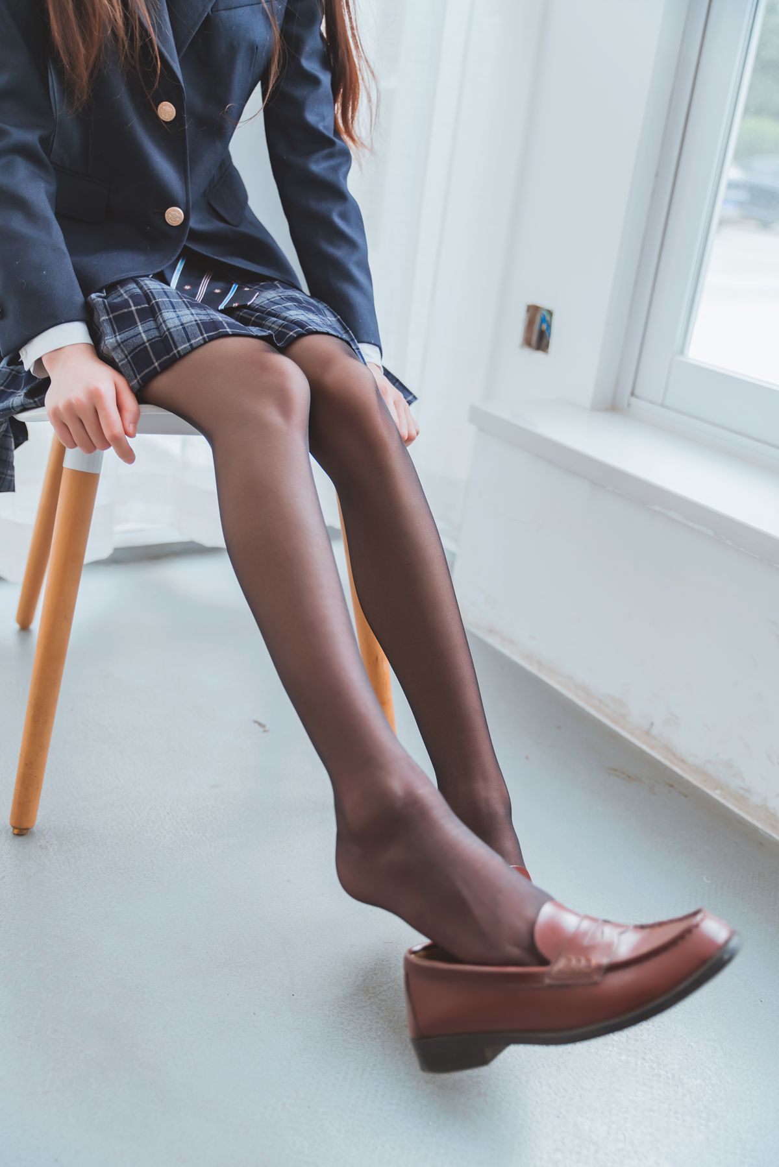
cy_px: 584
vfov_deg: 54.4
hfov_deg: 37.9
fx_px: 1136
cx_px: 390
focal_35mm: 35
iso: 400
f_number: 2.8
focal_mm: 35
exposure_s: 1/160
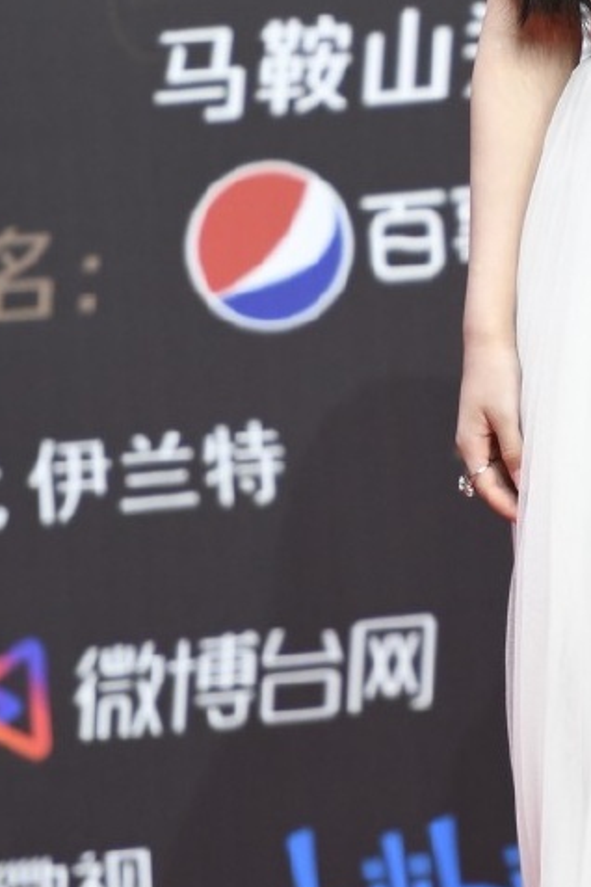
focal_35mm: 754
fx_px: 18566
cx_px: 684
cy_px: 112
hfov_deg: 1.8
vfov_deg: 2.7
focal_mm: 200
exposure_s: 1/200
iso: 1000
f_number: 2.8
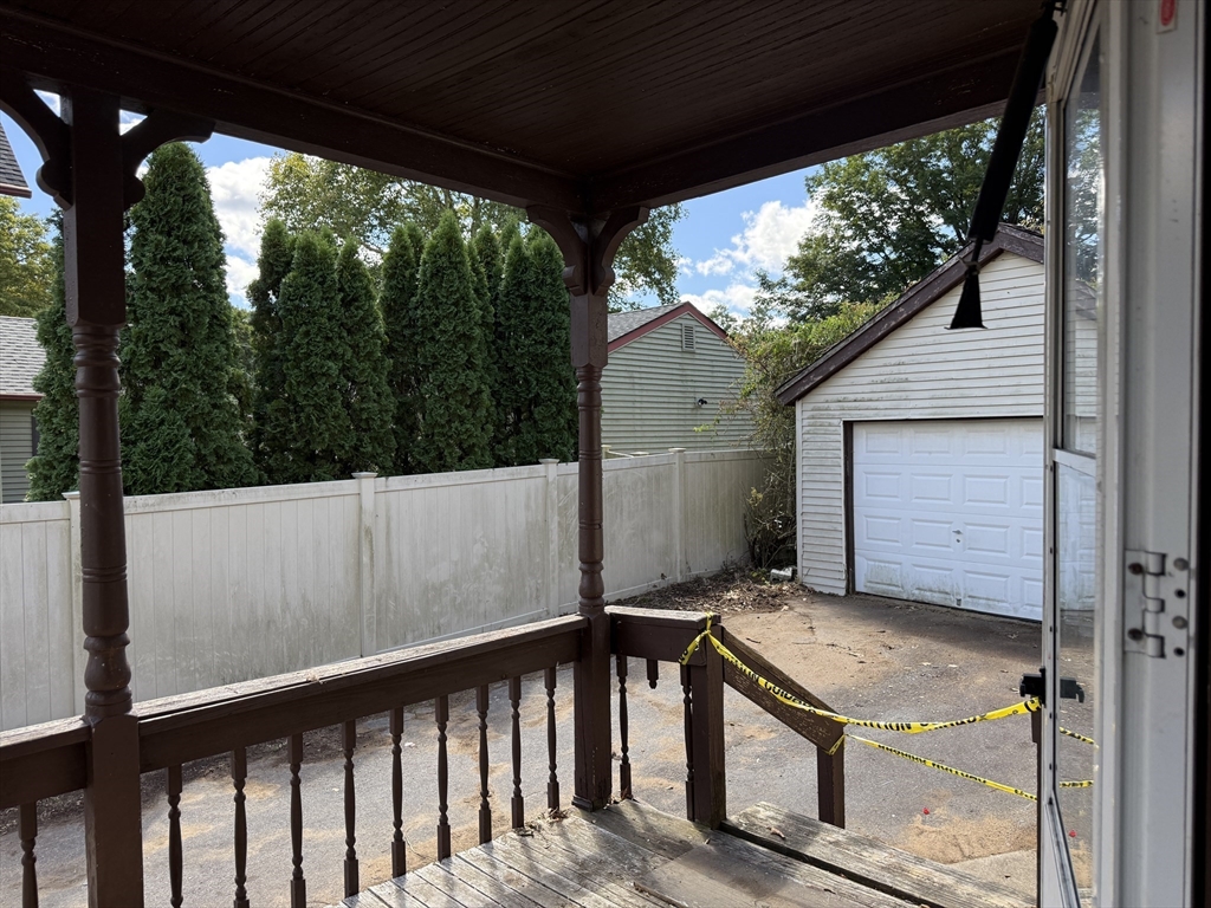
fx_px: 840
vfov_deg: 56.8
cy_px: 454
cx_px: 606
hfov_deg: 71.6
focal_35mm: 24
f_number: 1.78
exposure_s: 1/805
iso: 100
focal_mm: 6.76
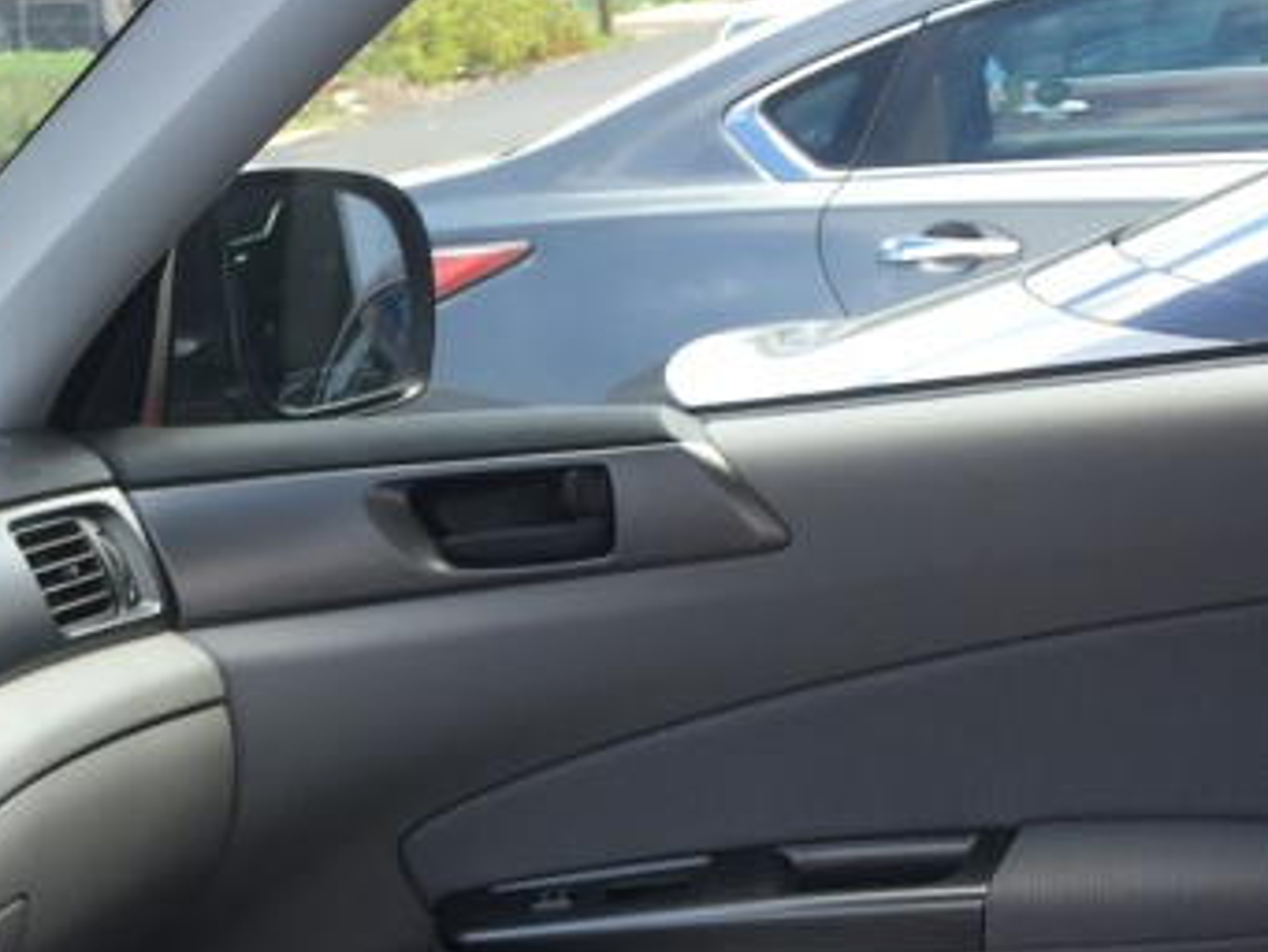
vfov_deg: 16.6
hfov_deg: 22.0
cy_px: 993
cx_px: 130
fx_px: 3188
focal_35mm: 87
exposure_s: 1/190
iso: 25
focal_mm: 4.15
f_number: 2.2
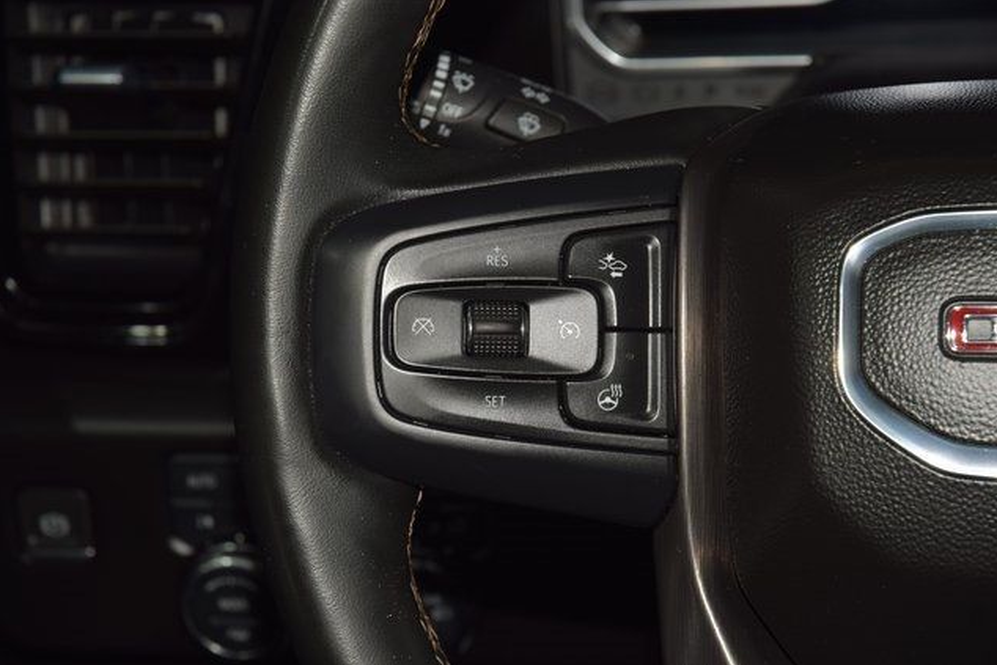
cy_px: 332
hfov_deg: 19.3
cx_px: 500
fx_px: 2936
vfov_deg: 12.9
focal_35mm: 106
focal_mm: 70
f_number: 8
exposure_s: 1/125
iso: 100
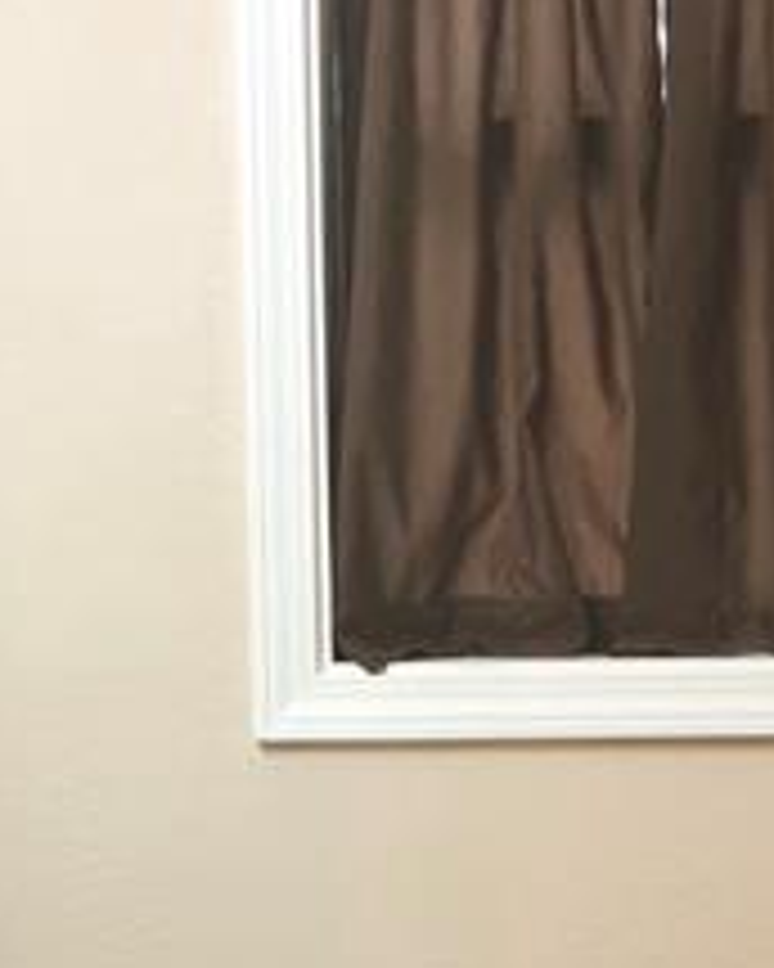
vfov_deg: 18.3
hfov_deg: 15.2
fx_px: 2892
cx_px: 459
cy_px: 1063
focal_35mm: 101
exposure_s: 1/24
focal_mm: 3.99
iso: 40
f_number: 1.8
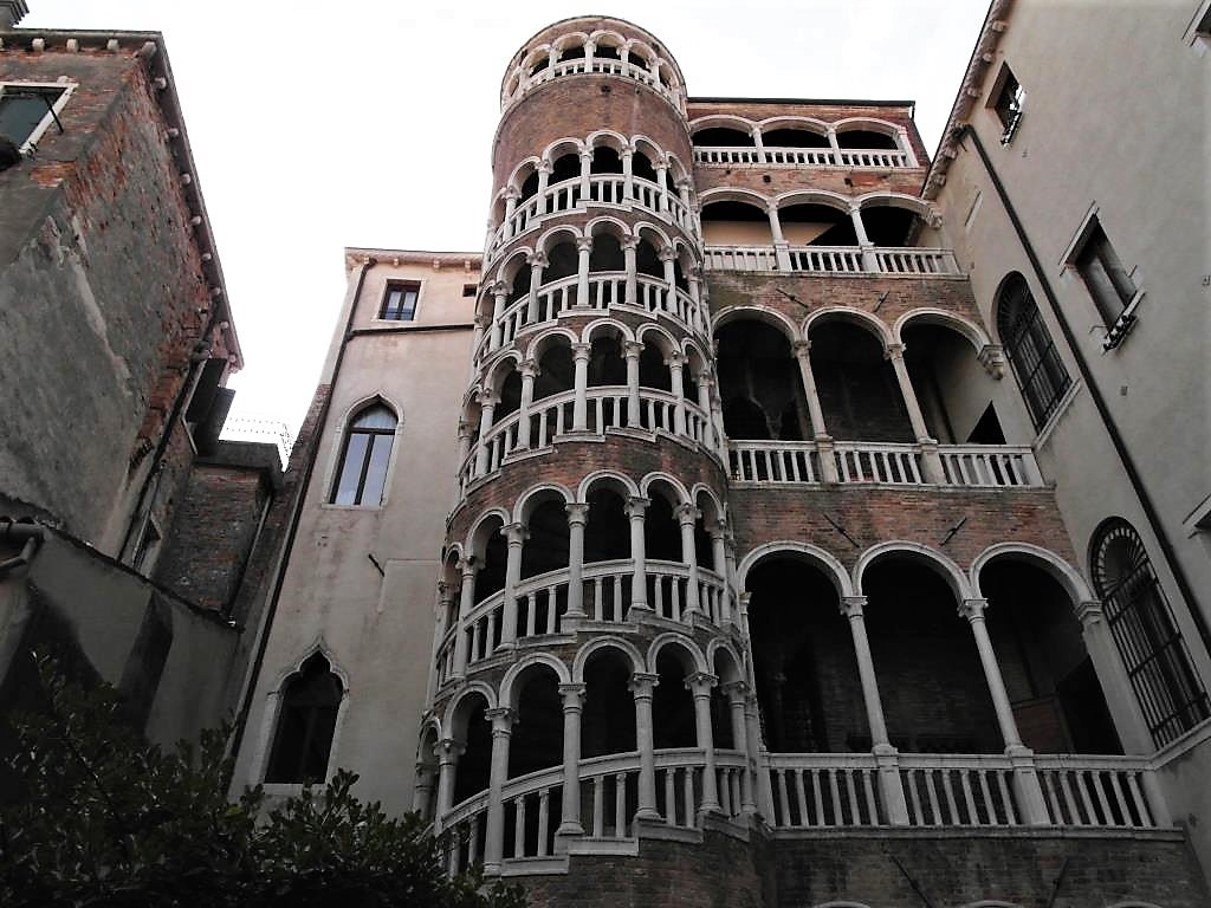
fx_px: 840
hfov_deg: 71.6
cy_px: 454
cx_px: 606
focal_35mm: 24
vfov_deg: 56.8
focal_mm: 5.2
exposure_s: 1/1000
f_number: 4.4
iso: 200
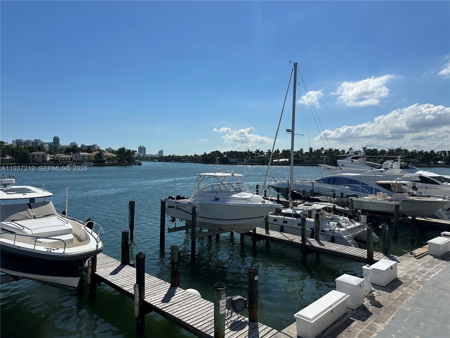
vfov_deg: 56.8
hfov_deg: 71.6
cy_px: 169
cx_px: 225
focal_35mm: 24
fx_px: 312
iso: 80
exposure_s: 1/13699
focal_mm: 6.86
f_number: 1.78
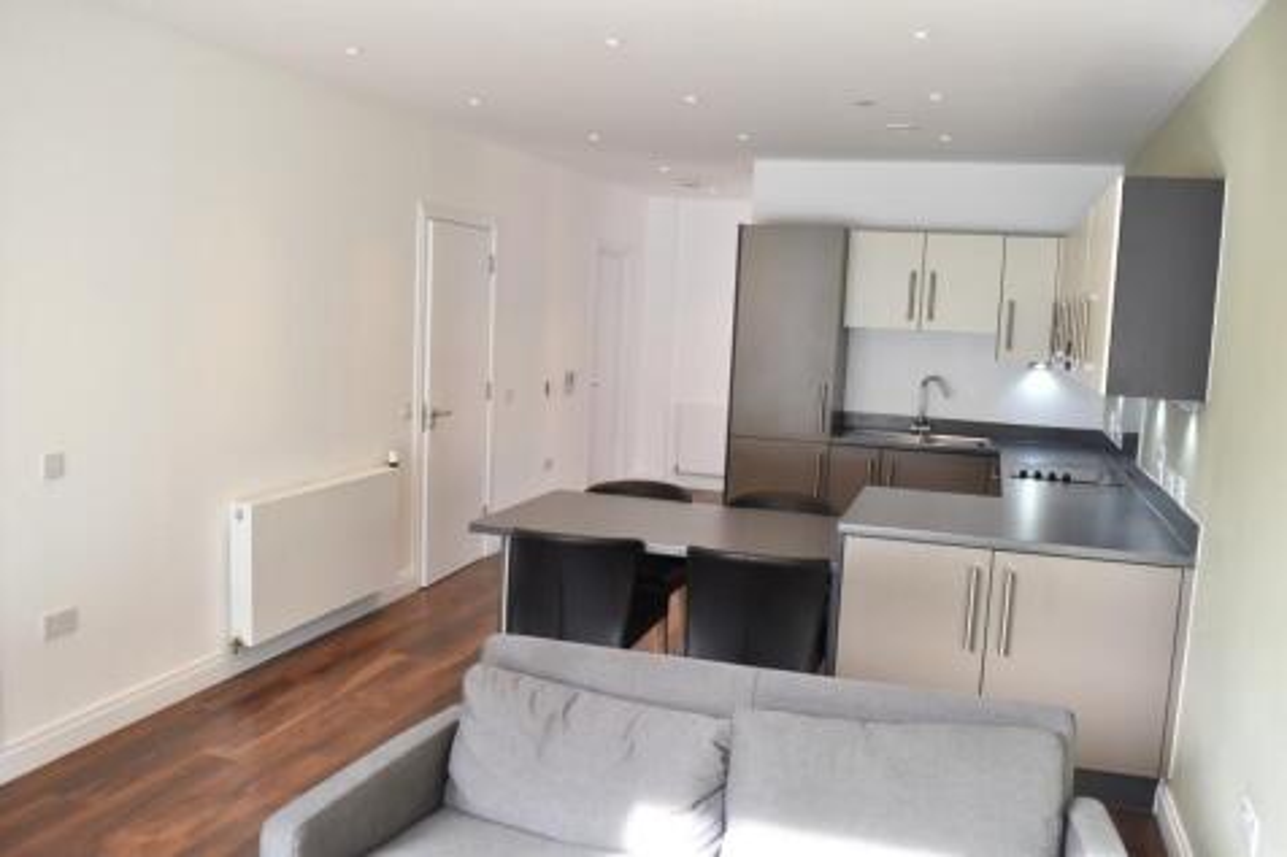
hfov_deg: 61.9
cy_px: 428
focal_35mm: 30
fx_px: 1072
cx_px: 644
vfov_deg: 43.6
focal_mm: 20
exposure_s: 1/125
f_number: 5.6
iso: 1000
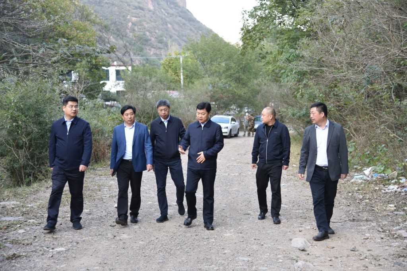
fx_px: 655
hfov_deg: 34.5
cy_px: 136
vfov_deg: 23.4
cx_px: 204
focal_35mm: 58
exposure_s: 1/50
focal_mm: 58
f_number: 4
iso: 125
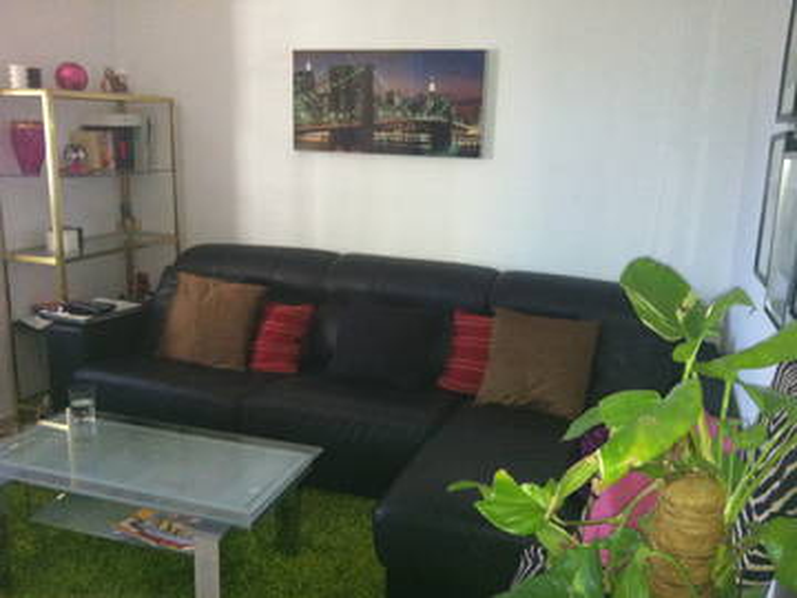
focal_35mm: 35
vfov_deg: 40.7
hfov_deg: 52.6
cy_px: 299
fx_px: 806
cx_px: 398
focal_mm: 3.85
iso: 400
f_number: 2.8
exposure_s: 1/15
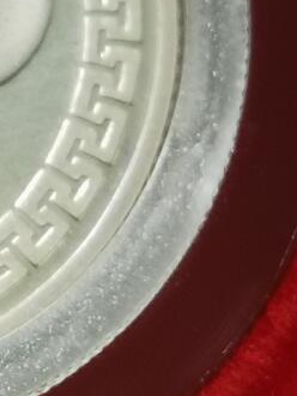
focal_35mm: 300
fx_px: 3428
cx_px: -207
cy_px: 161
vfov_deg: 6.6
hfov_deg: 4.9
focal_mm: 6.67
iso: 80
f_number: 1.9
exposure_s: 1/100
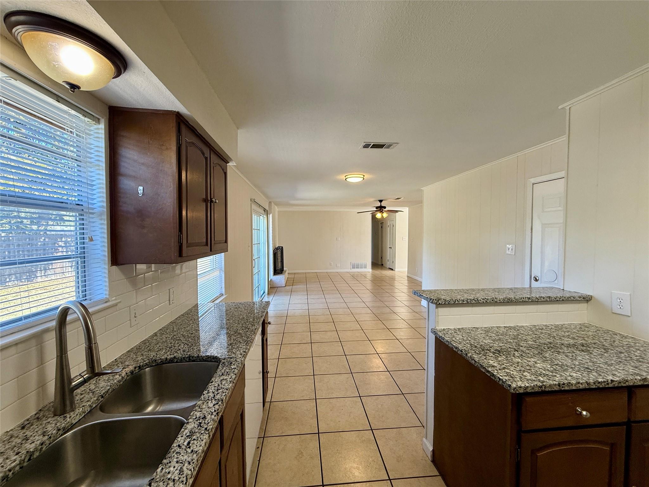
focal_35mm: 14
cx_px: 324
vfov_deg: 85.7
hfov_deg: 102.1
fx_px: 262
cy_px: 244
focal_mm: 2.22
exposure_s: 1/120
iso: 125
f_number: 2.2
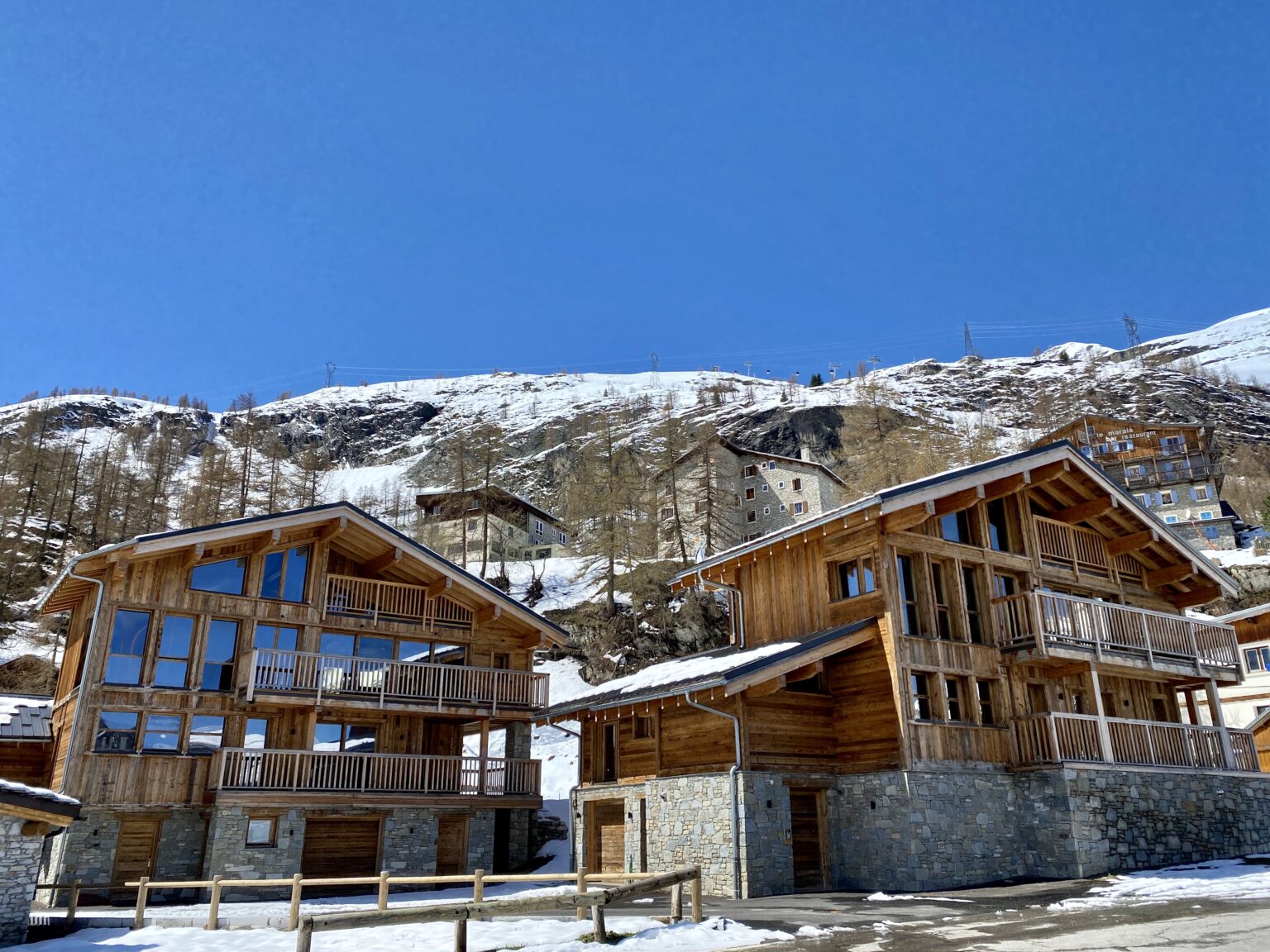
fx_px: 954
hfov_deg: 67.3
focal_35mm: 26
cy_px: 476
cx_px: 635
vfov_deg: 53.1
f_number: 1.8
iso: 32
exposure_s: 1/3413
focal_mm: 4.25
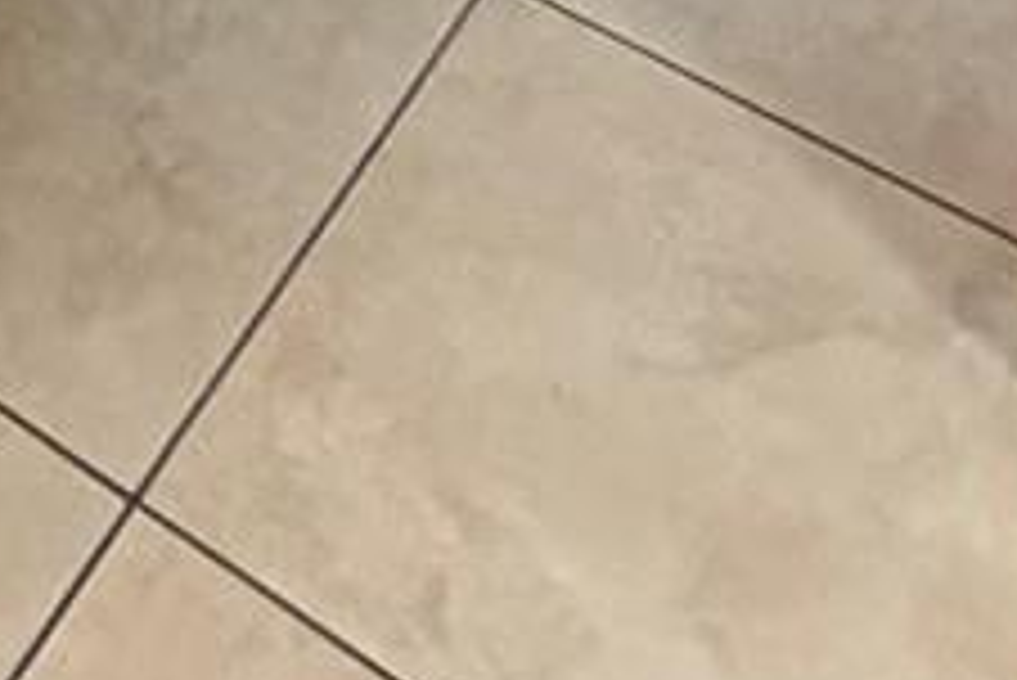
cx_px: -576
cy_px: -1743
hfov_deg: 17.5
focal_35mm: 103
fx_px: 2912
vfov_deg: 8.9
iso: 500
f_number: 2.2
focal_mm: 2.22
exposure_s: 1/60
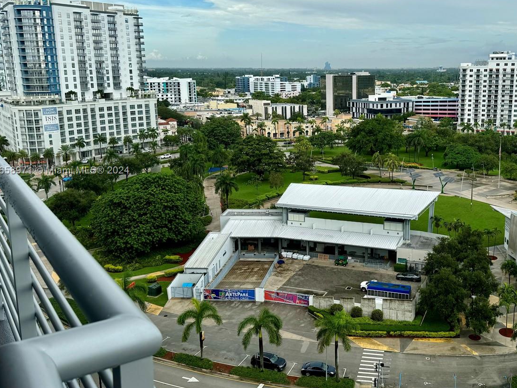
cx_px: 356
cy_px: 171
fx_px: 523
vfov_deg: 40.6
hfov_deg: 51.4
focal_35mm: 35
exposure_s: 1/2415
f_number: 1.78
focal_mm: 6.76
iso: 80
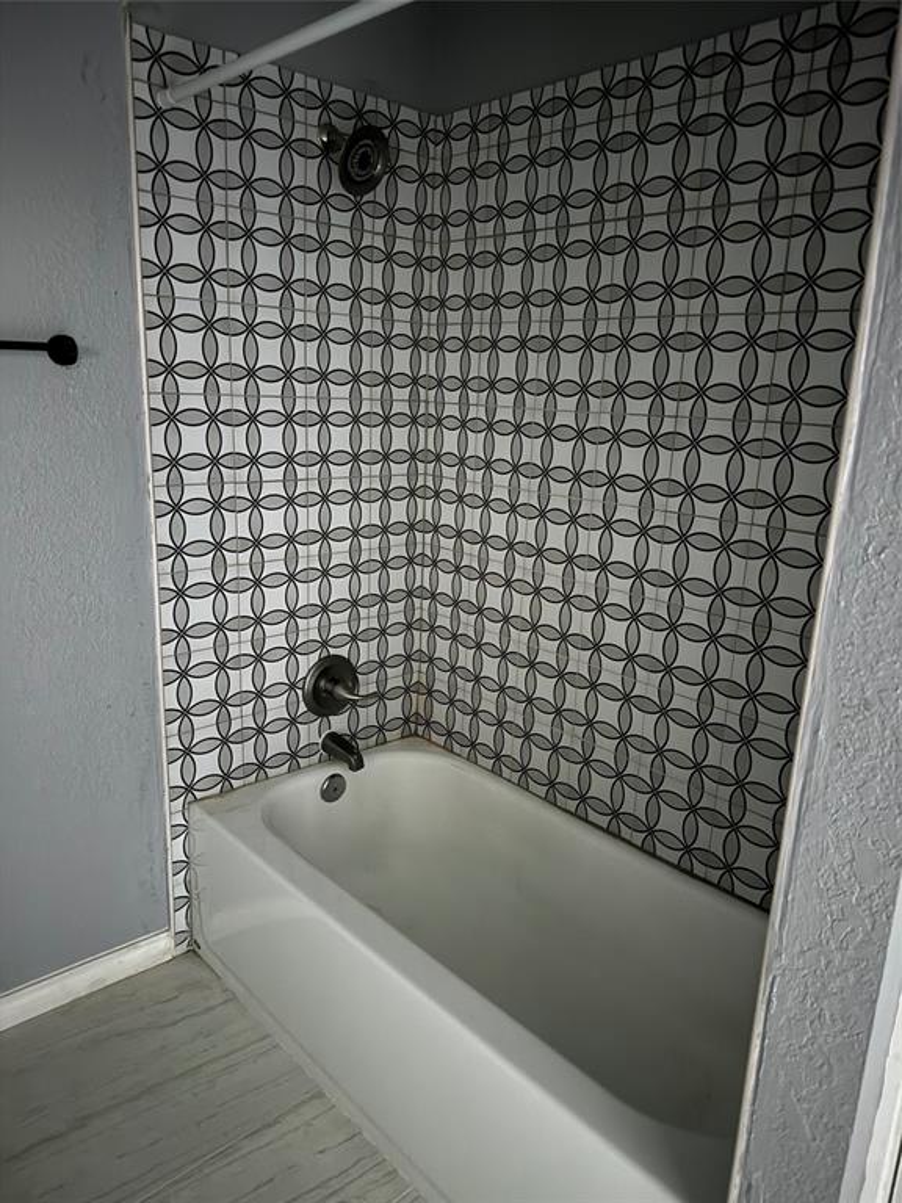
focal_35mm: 24
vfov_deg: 71.6
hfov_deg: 56.8
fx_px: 834
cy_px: 602
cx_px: 451
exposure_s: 1/5
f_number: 1.78
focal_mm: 6.86
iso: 2000
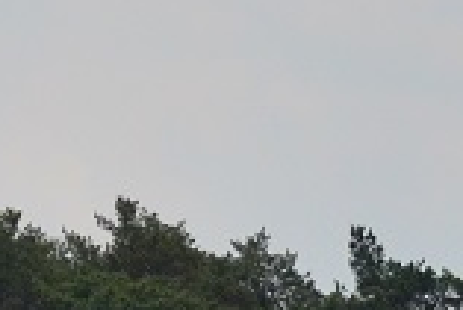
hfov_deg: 0.9
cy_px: 562
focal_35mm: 2193
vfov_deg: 0.6
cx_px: 456
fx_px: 28230
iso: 640
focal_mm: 230
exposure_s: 1/8000
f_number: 5.3
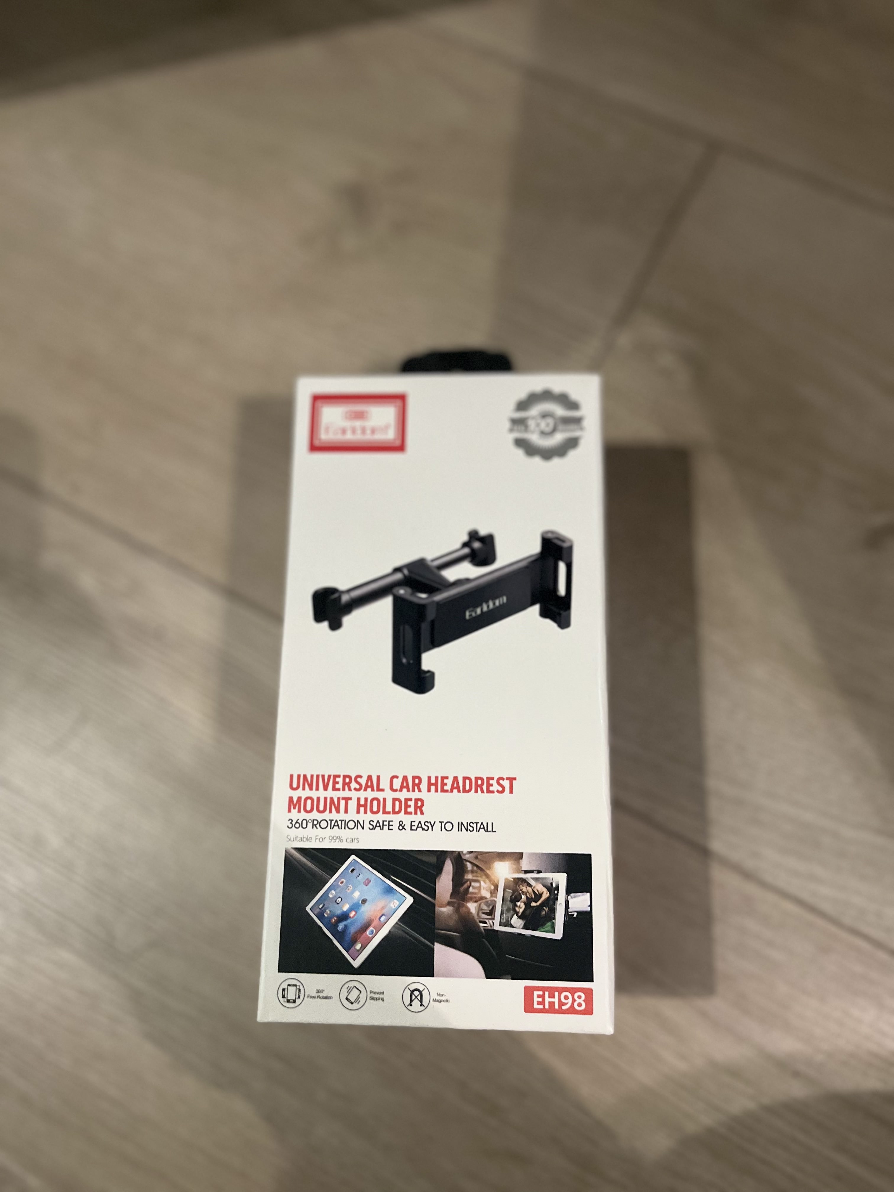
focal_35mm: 26
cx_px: 447
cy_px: 596
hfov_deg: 53.1
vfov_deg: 67.3
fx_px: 895
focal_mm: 5.1
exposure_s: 1/33
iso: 400
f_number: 1.6
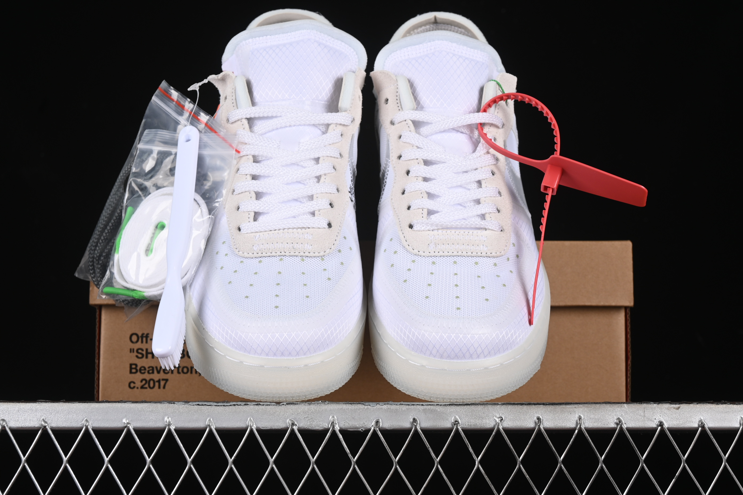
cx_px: 372
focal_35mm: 75
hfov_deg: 27.0
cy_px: 248
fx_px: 1548
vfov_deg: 18.2
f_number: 8
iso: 160
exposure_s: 1/100
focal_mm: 50
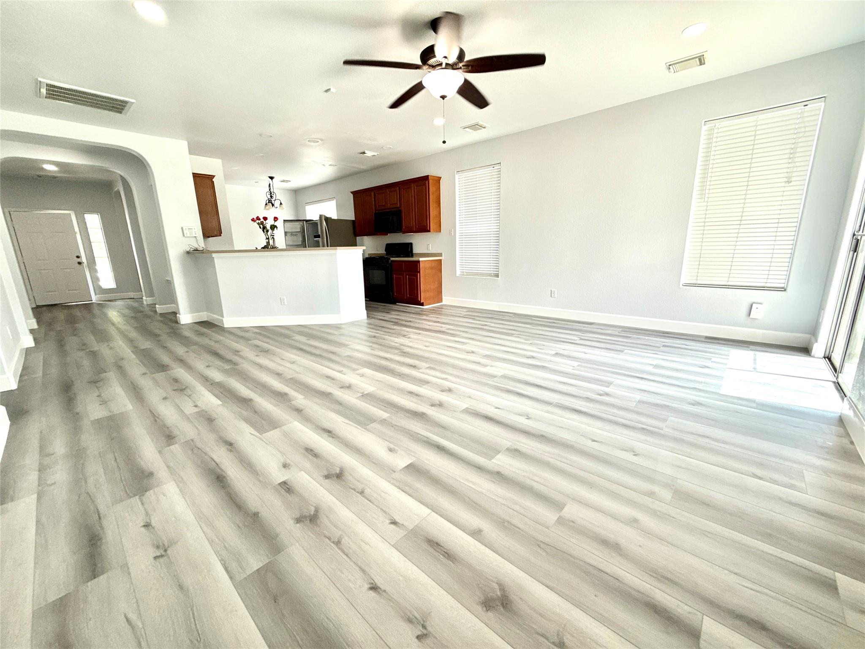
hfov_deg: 102.1
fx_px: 350
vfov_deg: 85.7
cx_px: 432
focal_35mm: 14
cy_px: 324
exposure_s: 1/120
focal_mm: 2.22
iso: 80
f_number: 2.2
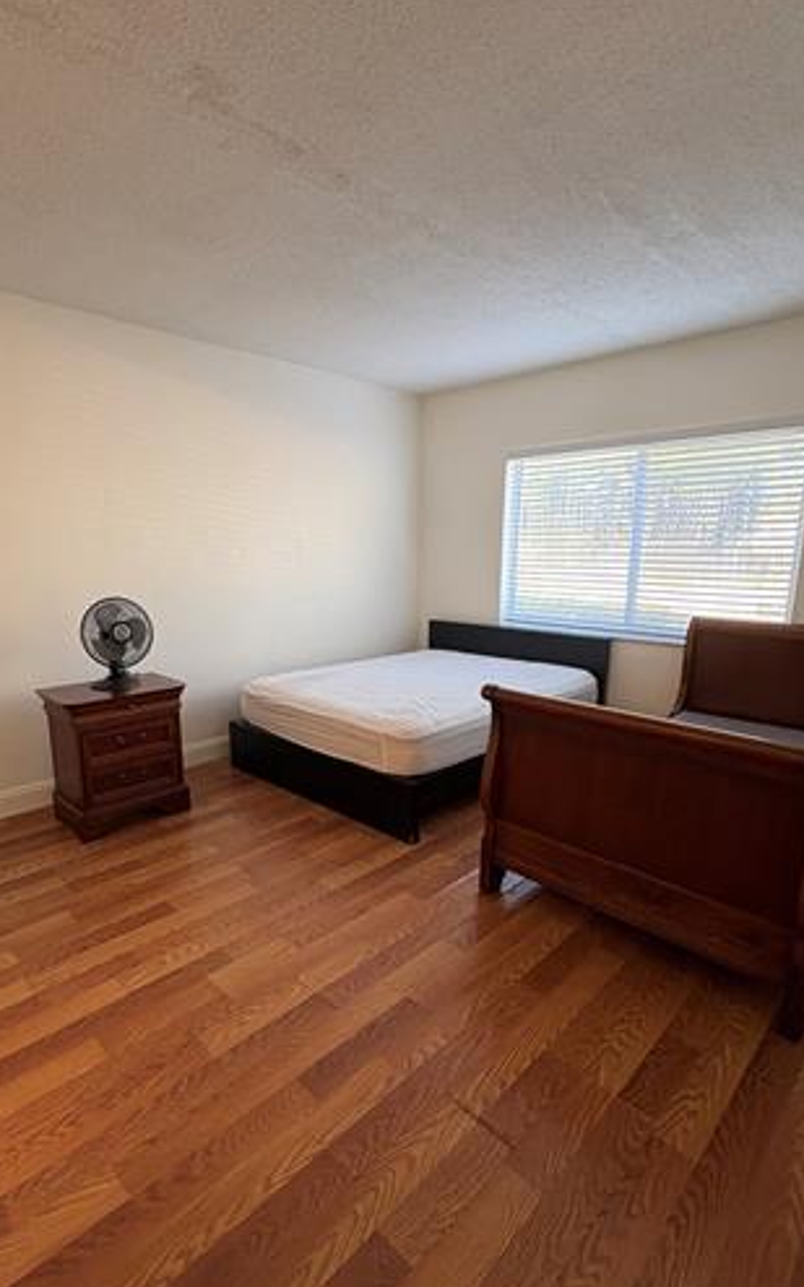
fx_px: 632
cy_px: 684
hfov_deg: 64.8
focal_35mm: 18
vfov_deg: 91.0
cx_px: 356
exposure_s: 1/60
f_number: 2.2
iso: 200
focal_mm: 2.22
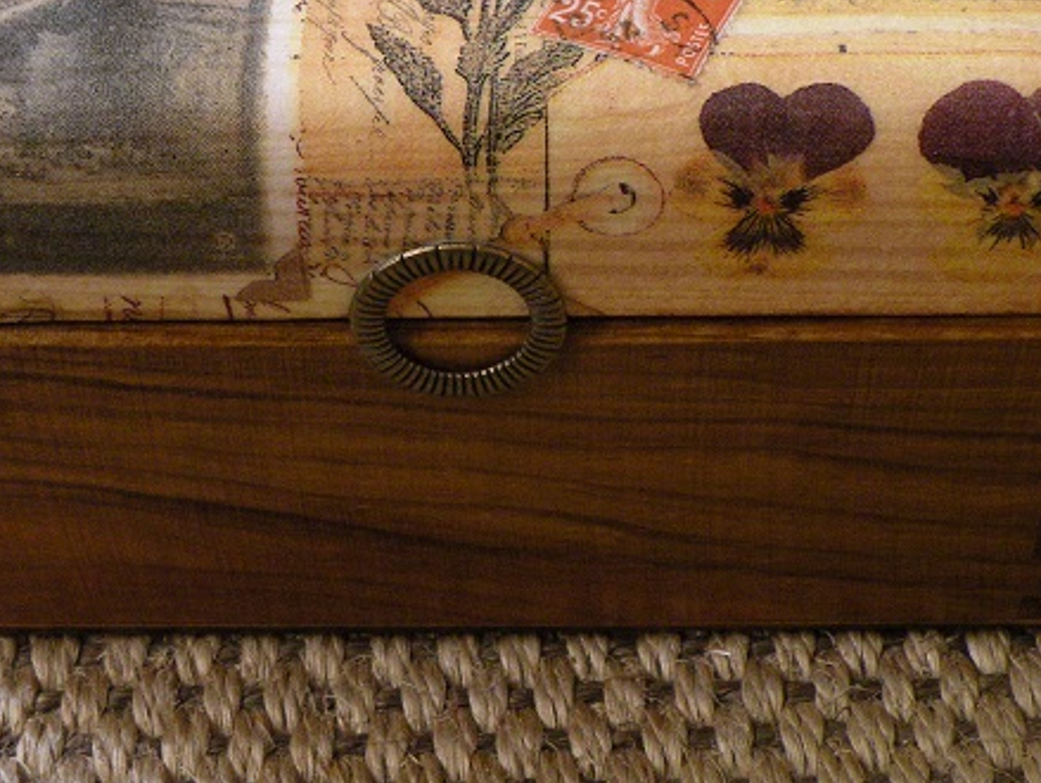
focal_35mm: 78
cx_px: 486
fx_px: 2348
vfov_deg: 18.7
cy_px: 128
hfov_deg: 25.0
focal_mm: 7.4
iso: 297
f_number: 3.2
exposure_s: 1/60
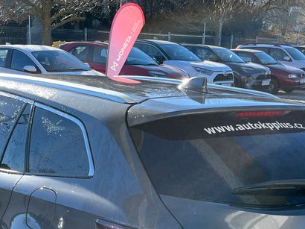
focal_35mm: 65
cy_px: 265
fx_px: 572
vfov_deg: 21.2
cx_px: 128
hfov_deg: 29.8
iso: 50
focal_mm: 5.1
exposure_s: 1/1325
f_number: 1.6
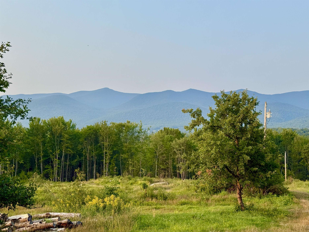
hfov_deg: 39.7
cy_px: 116
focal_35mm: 48
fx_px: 428
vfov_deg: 30.3
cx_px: 154
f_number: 1.78
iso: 64
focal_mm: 6.76
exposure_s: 1/1353
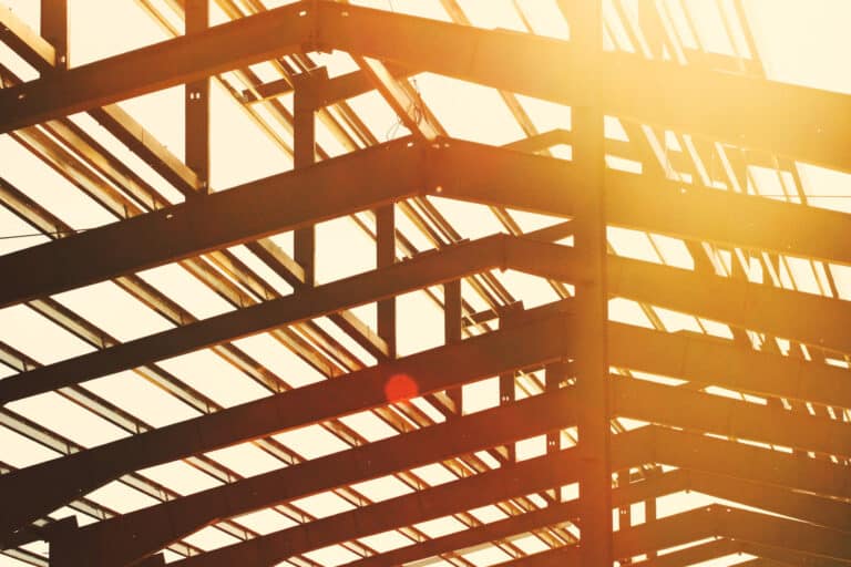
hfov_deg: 15.2
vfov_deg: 10.2
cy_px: 284
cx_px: 426
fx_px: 3191
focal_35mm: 135
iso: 400
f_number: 13
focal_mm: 90
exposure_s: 1/1250
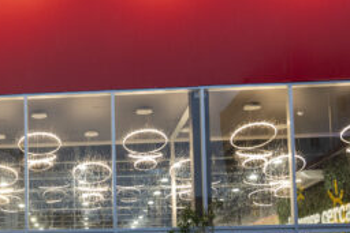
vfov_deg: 16.4
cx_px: 10
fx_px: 798
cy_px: 228
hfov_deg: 23.8
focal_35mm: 82
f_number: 2.2
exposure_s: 1/200
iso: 200
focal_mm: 20
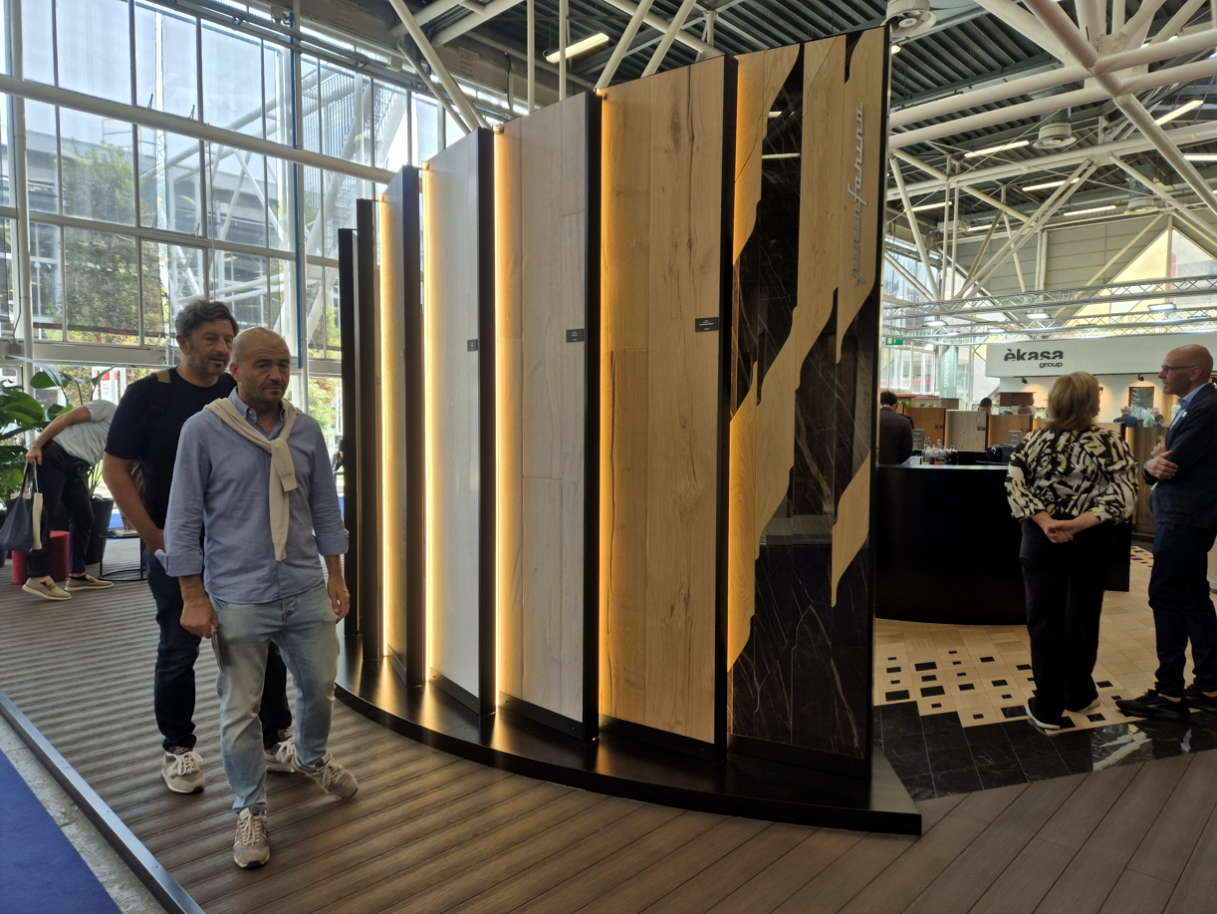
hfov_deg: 73.9
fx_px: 809
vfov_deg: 58.9
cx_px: 608
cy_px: 457
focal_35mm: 23
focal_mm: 5.4
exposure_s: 1/191
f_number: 1.8
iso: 25
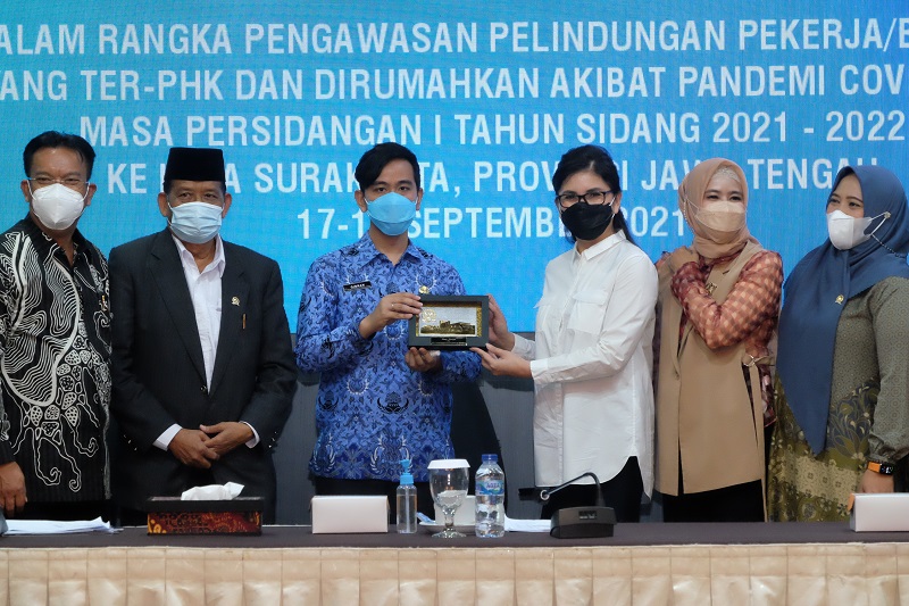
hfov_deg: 17.4
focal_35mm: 118
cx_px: 454
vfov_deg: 11.6
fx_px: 2979
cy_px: 303
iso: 6400
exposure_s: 1/30
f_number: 7.1
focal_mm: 78.7
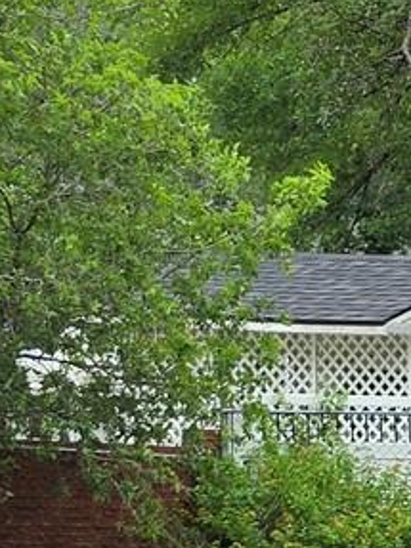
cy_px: 722
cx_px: 1390
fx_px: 2598
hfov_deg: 7.5
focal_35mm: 164
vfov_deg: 11.7
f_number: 1.7
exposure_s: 1/265
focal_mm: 6.3
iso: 12
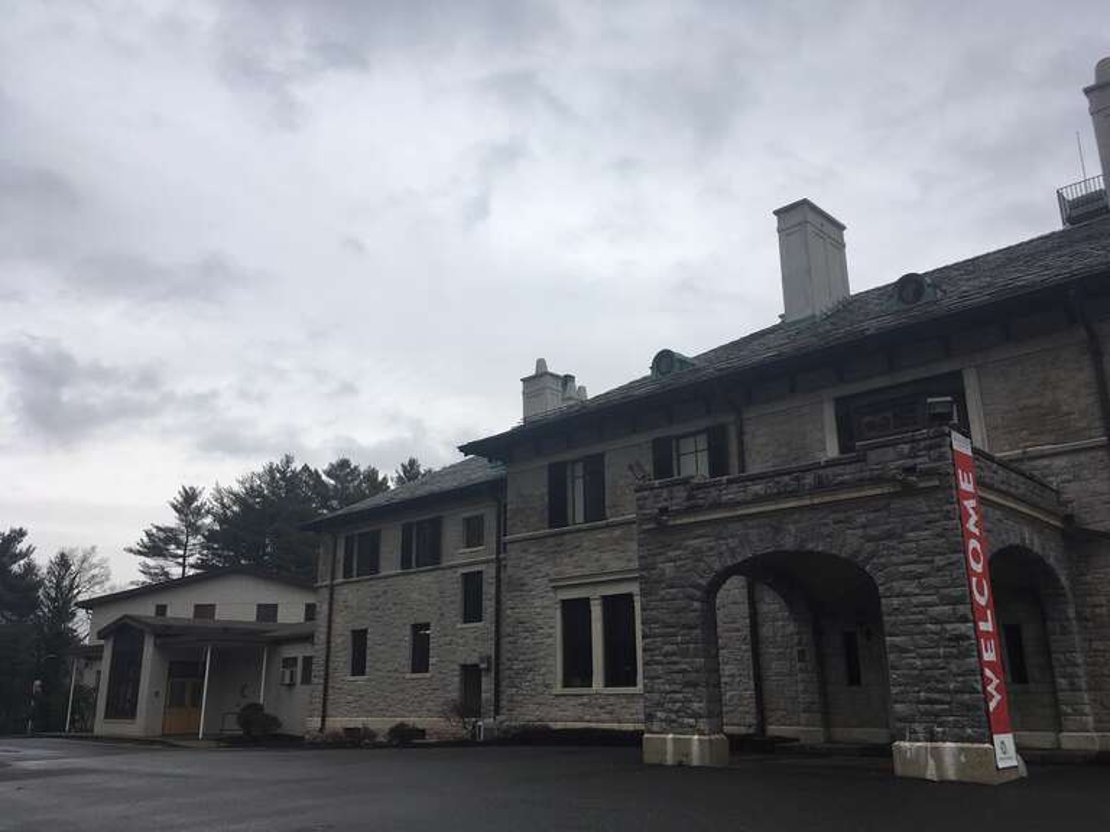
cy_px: 416
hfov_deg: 61.7
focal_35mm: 29
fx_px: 930
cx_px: 555
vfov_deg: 48.2
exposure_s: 1/359
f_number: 2.2
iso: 25
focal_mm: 4.15
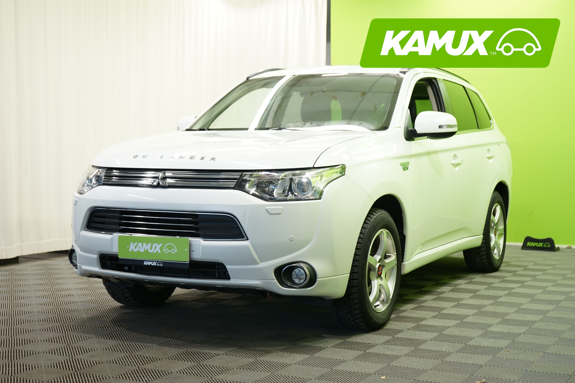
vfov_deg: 25.5
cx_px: 288
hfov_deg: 37.5
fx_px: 846
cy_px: 192
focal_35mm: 53
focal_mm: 53
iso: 320
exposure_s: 1/13
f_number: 5.6
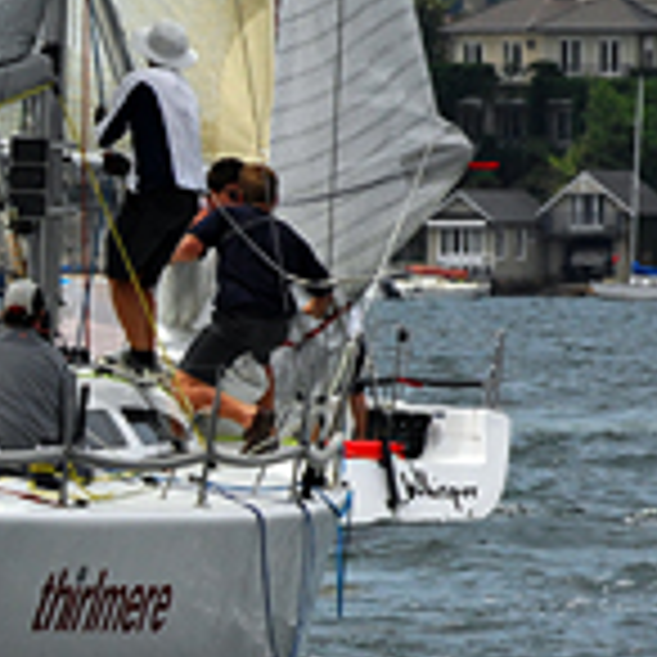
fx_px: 22547
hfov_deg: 1.7
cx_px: -594
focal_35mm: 1050
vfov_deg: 1.7
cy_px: 349
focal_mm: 200
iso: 400
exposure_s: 1/1000
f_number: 8
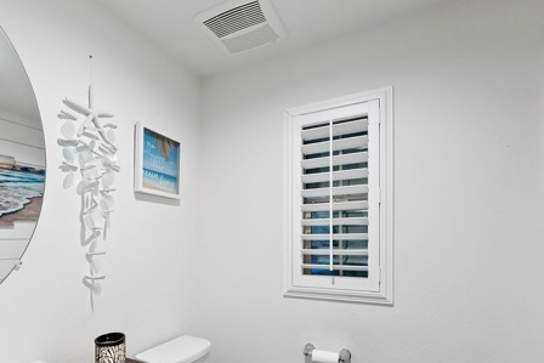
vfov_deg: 61.0
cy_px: 230
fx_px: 302
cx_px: 221
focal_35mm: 20
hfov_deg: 83.1
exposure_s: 1/160
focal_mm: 14
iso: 1250
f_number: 4
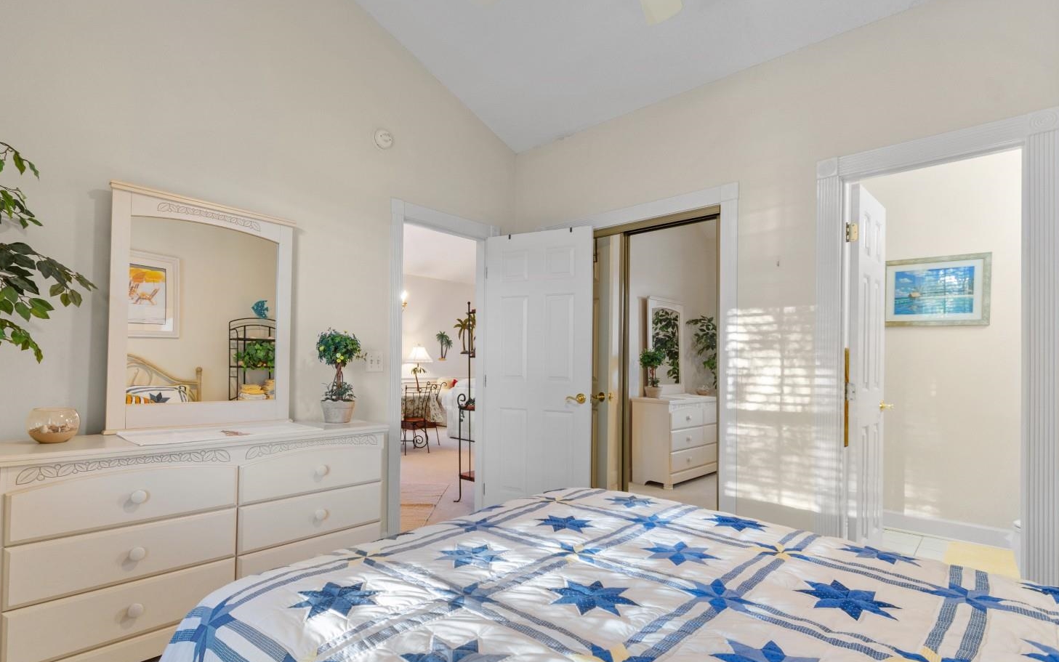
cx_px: 478
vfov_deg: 67.9
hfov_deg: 94.1
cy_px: 362
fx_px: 491
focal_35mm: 17
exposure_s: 1/2
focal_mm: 10
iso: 100
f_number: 4.5
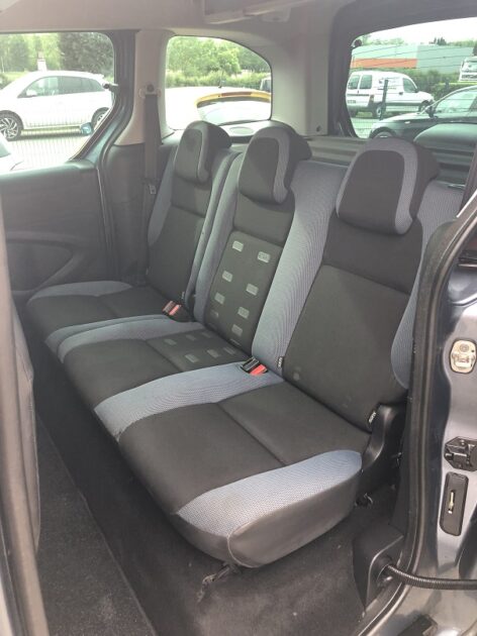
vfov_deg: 63.5
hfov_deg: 49.7
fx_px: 515
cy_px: 318
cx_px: 238
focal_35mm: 28
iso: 25
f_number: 1.8
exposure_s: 1/30
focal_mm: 3.99
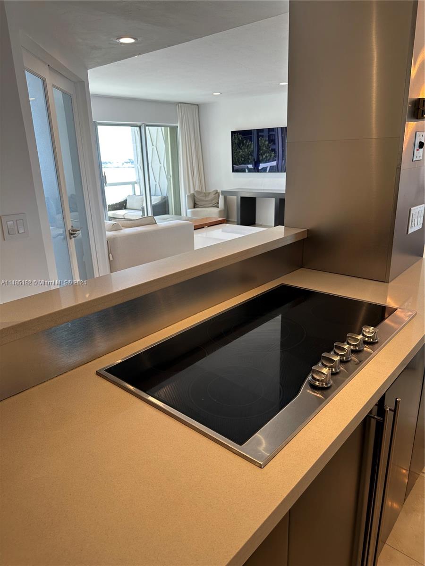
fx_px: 393
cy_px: 283
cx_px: 212
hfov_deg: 56.8
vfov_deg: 71.6
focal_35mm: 24
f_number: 1.78
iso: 64
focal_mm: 6.86
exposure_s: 1/120
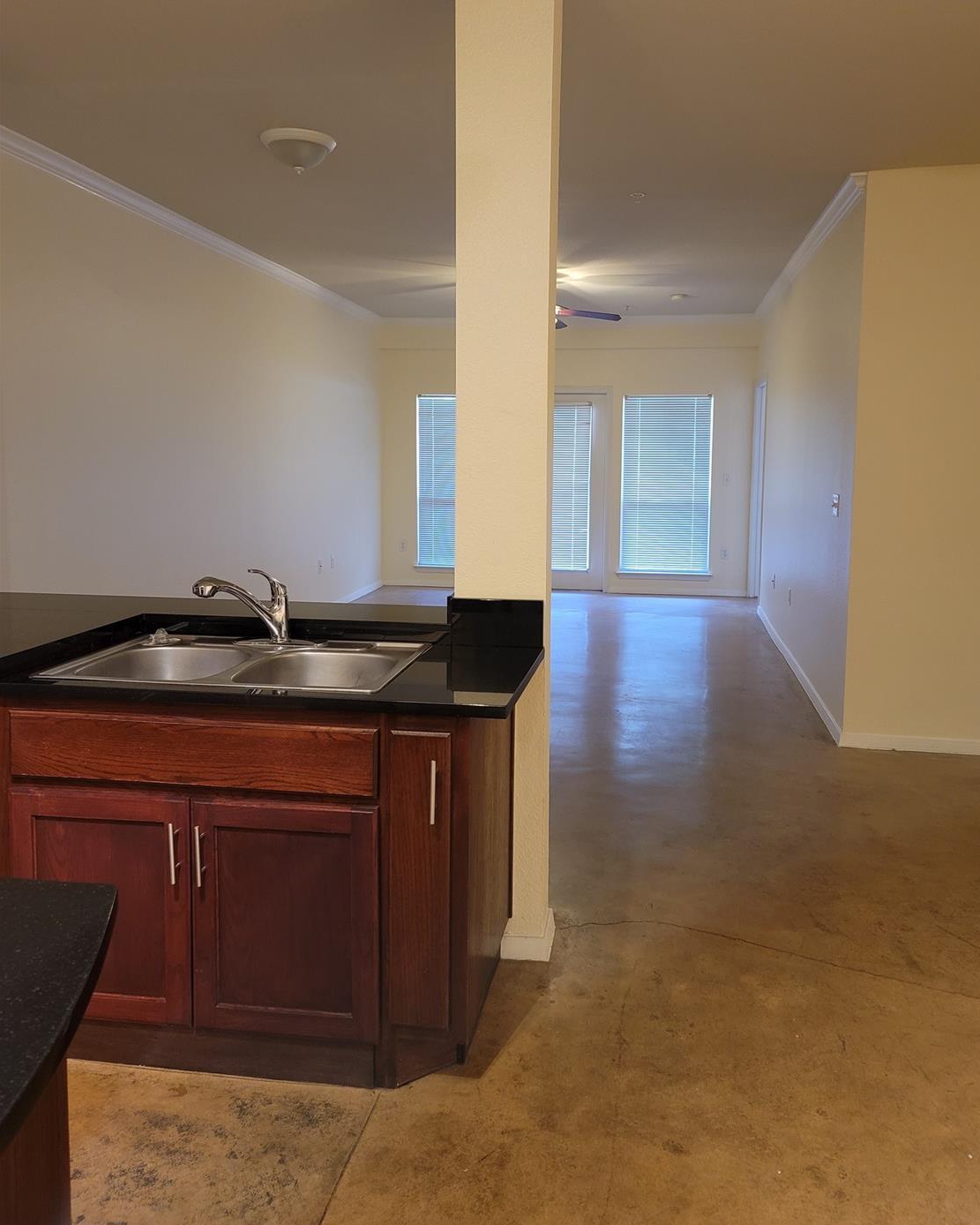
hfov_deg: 53.2
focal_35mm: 27
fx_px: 979
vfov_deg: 63.9
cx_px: 507
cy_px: 551
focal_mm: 7
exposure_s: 1/40
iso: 500
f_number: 1.8
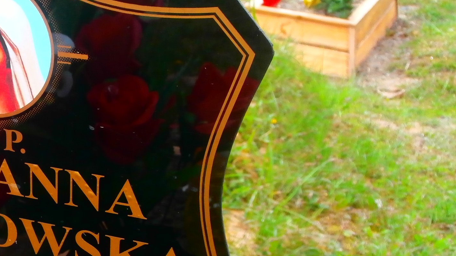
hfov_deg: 28.8
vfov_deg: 17.4
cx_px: 10
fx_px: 834
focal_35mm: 69
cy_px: 192
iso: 160
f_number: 3.5
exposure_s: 1/60
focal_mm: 5.36
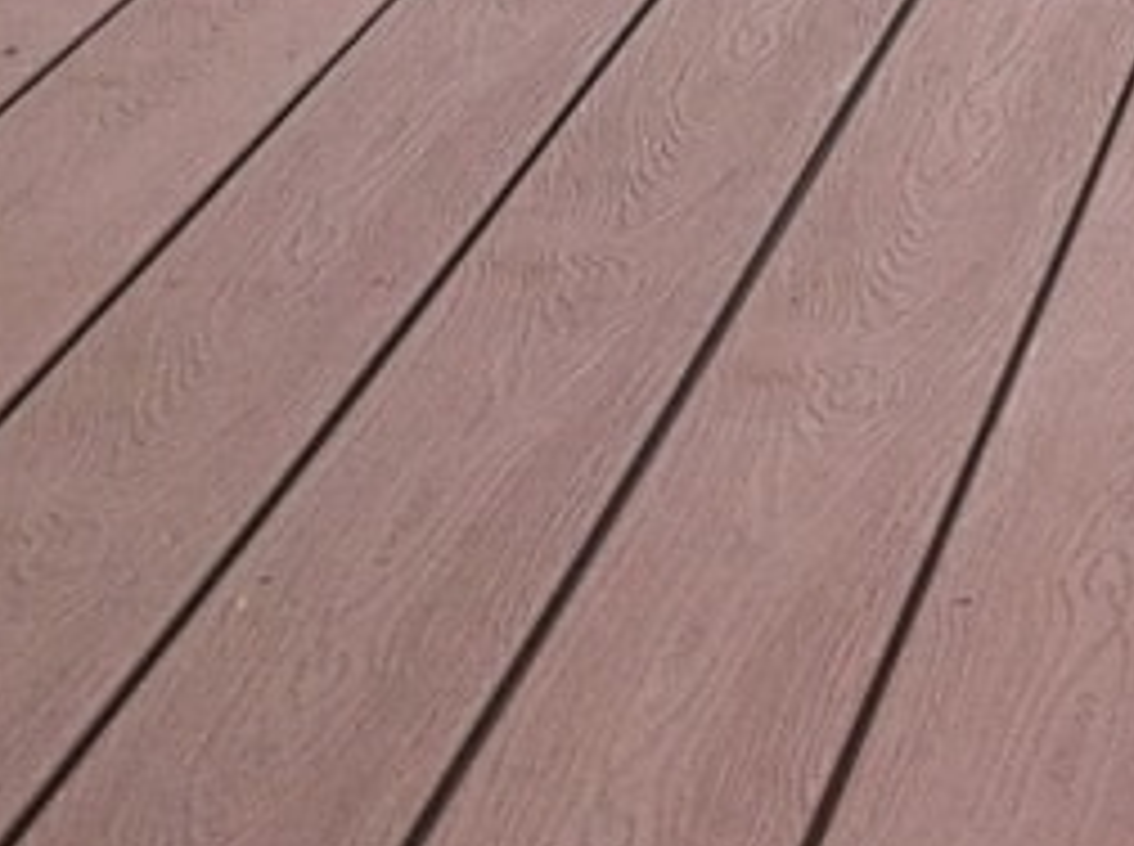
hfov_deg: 10.4
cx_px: 1460
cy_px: 387
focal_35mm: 186
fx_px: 6082
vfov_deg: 8.0
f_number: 2.8
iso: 80
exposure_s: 1/469
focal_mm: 3.85
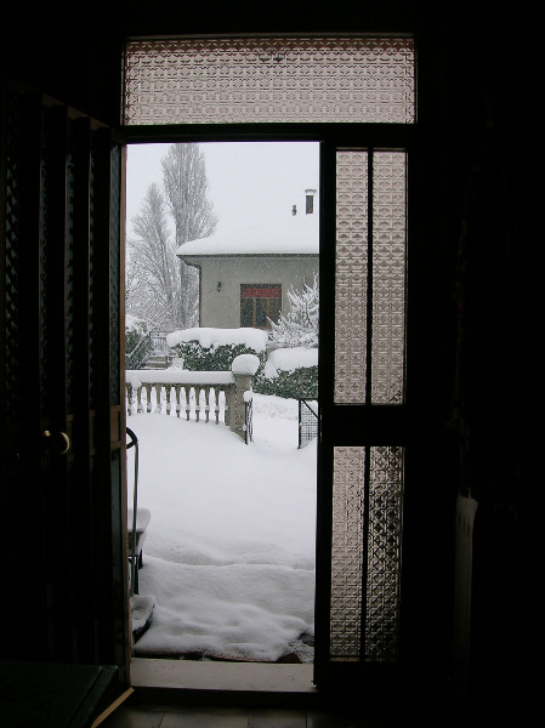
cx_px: 272
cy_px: 364
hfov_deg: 41.7
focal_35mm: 34
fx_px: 715
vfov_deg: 54.0
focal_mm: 5.7
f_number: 4.9
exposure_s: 1/129
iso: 50
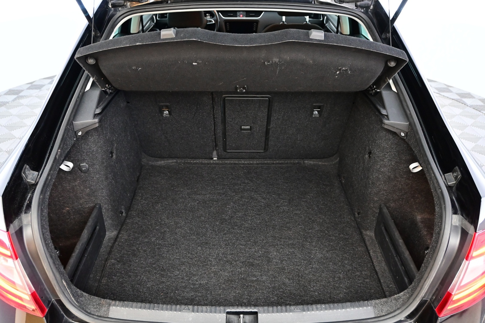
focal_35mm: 32
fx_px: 424
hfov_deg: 59.5
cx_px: 242
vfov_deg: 41.7
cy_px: 162
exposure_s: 1/25
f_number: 4
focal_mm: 21
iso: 2800
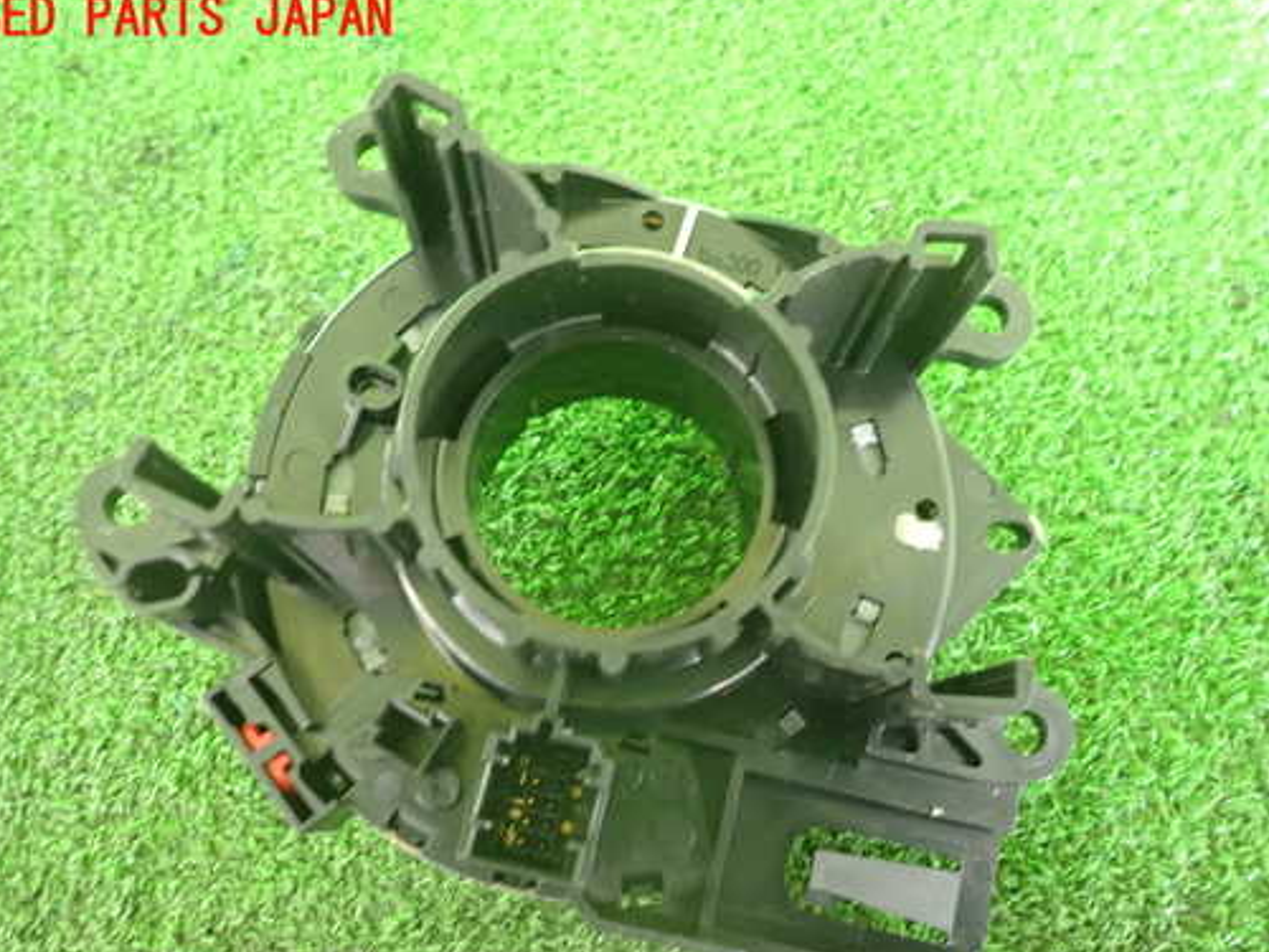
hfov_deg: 59.9
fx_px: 1100
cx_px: 693
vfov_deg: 46.6
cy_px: 559
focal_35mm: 30
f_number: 2
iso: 250
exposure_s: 1/30
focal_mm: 4.5
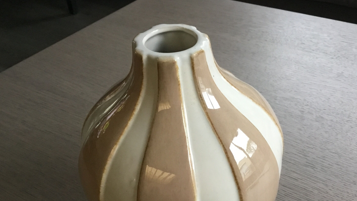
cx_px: 195
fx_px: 360
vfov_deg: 30.9
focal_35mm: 38
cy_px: 135
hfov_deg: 52.7
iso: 200
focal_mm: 3.3
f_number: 2.4
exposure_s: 1/20
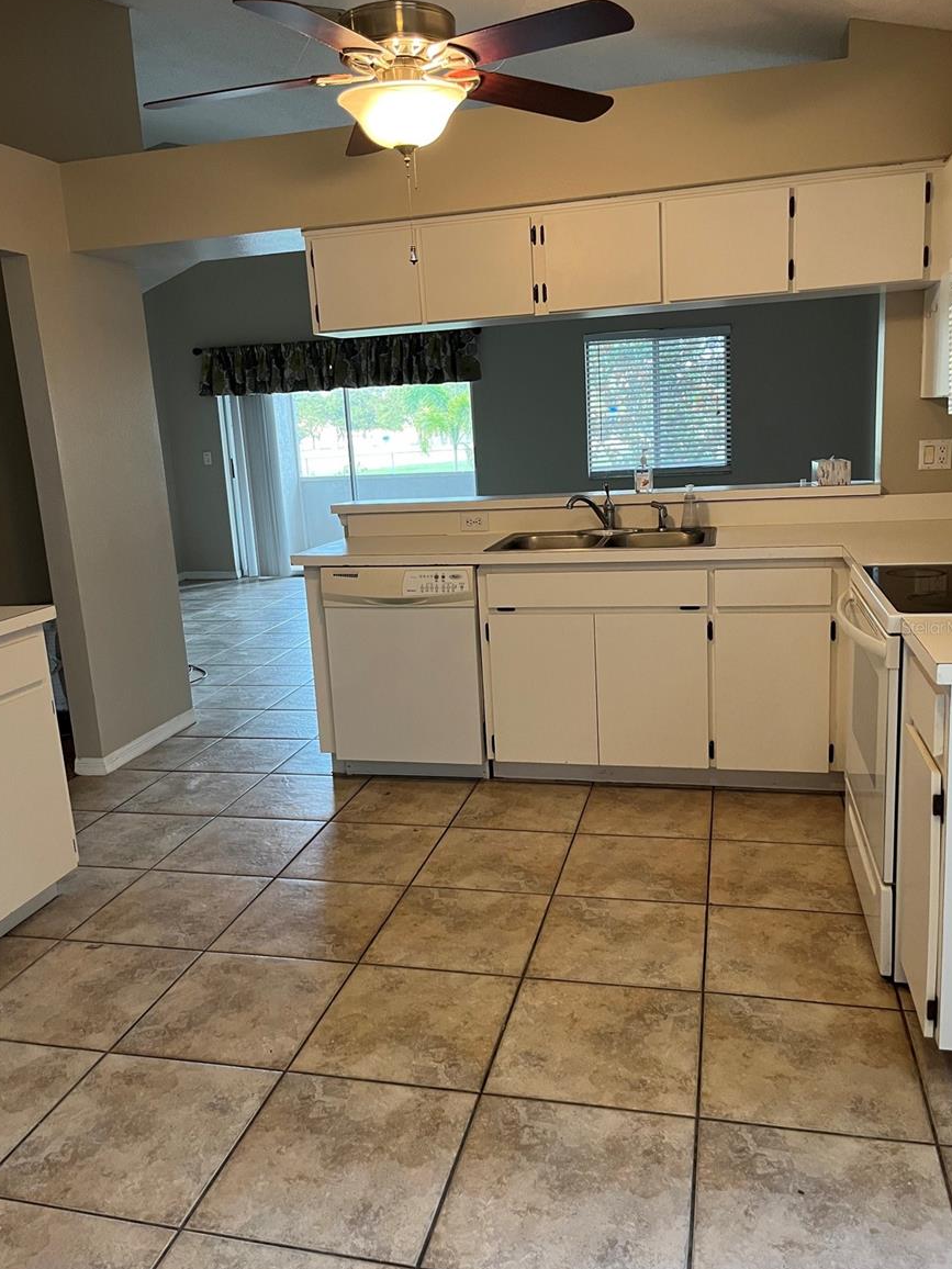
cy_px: 627
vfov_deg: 65.3
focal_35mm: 27
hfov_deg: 51.4
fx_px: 990
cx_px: 485
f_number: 1.6
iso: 200
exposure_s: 1/60
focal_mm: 5.1
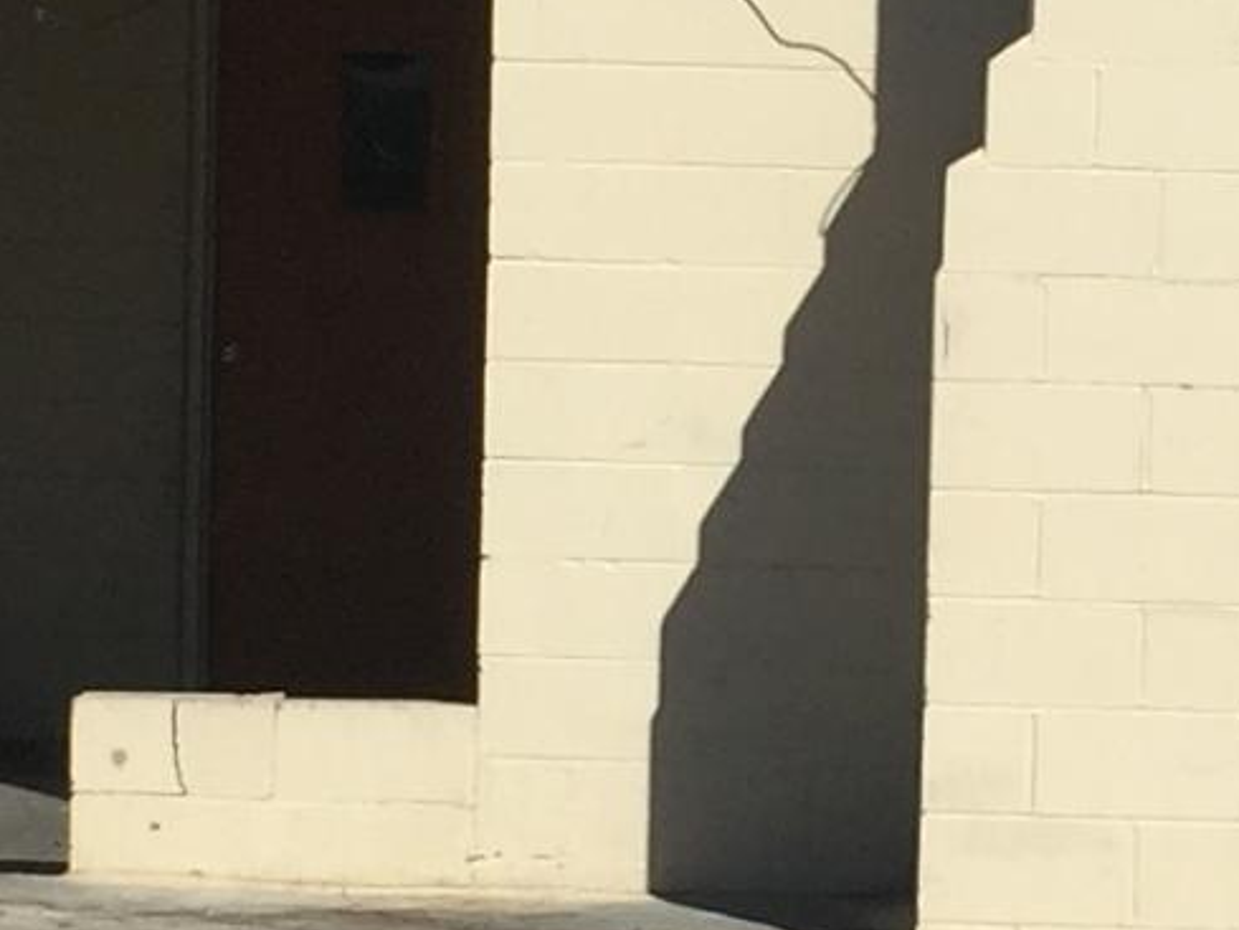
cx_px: 920
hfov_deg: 11.1
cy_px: 631
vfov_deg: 8.3
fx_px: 6373
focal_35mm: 178
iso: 32
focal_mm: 4.15
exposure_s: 1/4405
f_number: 2.2
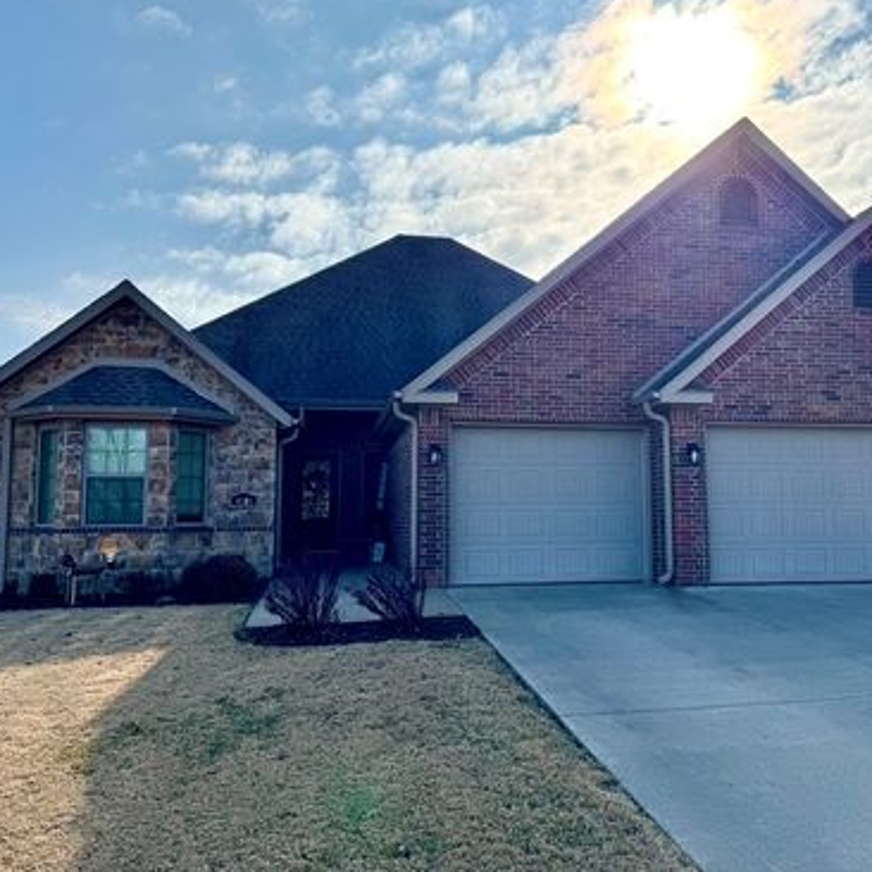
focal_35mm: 29
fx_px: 826
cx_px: 524
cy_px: 430
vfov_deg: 55.6
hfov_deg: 55.2
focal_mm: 6.76
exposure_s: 1/10417
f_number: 1.78
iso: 80
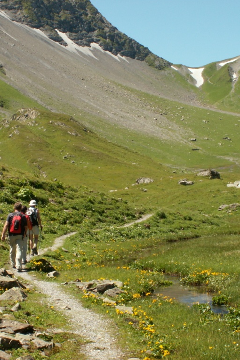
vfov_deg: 23.9
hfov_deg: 16.1
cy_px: 180
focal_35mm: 85
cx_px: 120
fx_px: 849
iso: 50
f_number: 8
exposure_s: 1/100
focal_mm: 10.17
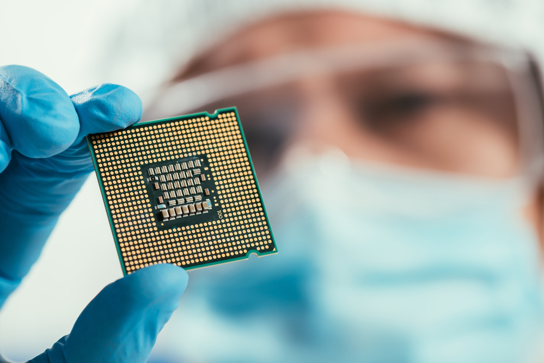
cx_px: 272
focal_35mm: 105
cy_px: 182
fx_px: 1587
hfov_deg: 19.4
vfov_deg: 13.1
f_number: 7.1
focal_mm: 105
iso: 100
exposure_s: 1/200
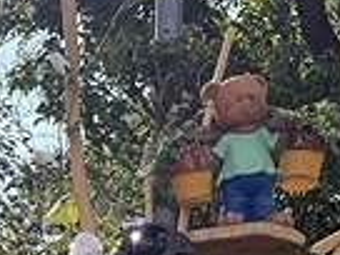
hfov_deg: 17.2
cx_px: 30
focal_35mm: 113
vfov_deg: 12.1
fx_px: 1110
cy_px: 442
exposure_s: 1/1018
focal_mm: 6.76
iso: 100
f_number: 1.78
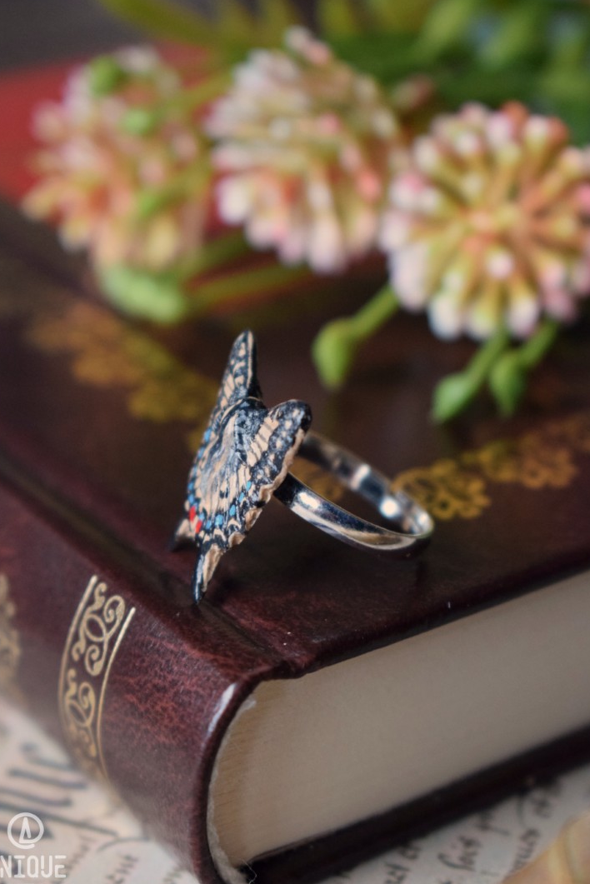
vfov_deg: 22.7
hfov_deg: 15.3
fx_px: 2200
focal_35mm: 90
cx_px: 281
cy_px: 477
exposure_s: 1/60
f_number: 5.6
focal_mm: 55
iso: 2800
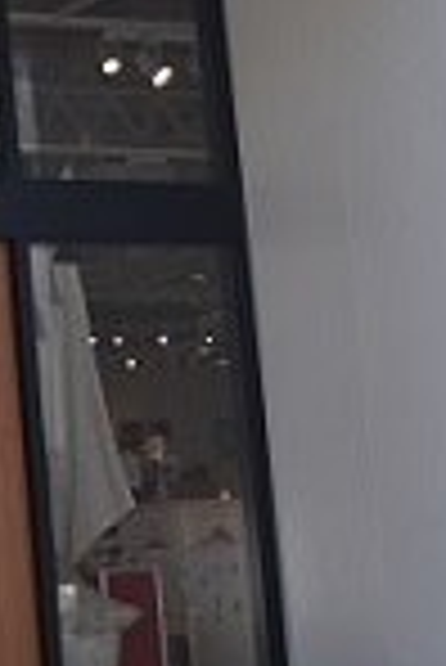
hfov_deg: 10.0
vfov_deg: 16.3
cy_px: 364
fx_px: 2333
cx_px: -491
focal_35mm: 126
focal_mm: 23
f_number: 7.1
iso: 100
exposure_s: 1/200
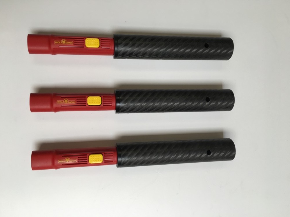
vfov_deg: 48.2
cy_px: 108
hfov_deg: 61.7
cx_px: 145
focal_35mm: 29
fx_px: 243
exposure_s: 1/100
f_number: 2.2
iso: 40
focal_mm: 4.15
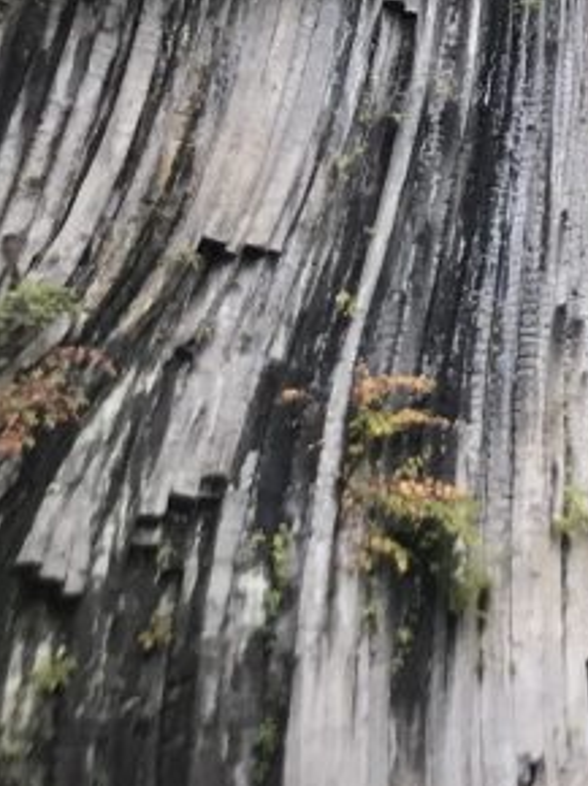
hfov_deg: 14.3
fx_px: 2246
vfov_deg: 17.0
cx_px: 759
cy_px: -539
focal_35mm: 99
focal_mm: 3.99
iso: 32
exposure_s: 1/120
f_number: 1.8
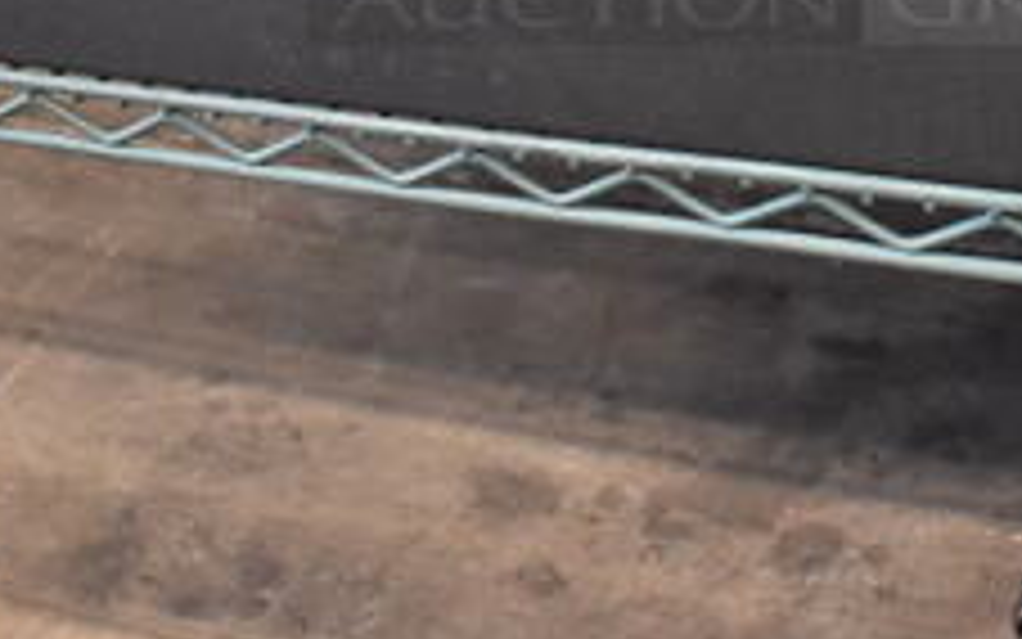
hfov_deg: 27.3
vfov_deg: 16.6
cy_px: -194
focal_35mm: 74
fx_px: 2062
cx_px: 810
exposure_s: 1/125
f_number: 3.5
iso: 4000
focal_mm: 18
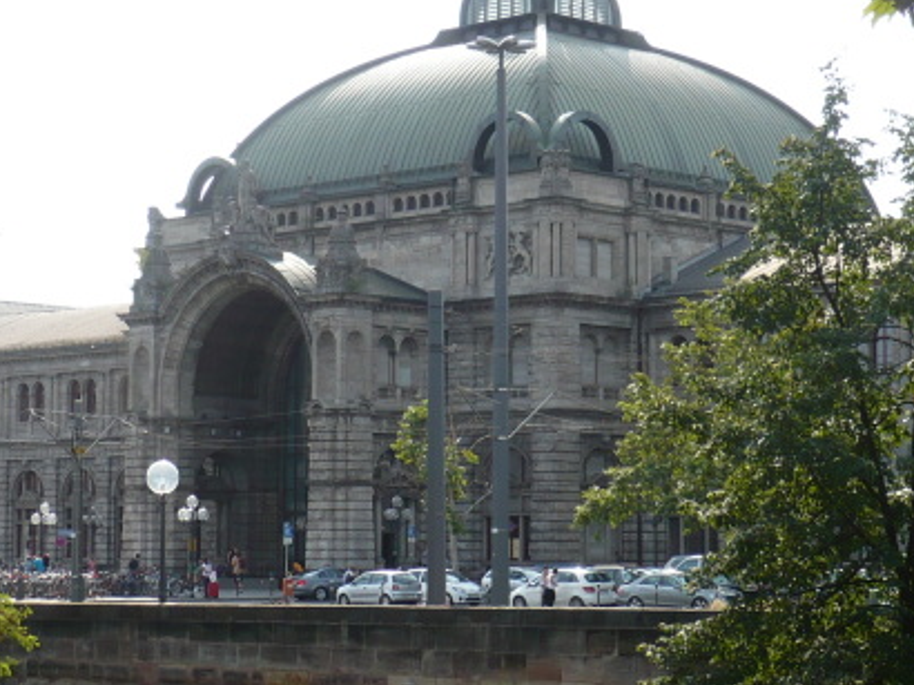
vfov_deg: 14.1
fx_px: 2771
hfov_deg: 18.7
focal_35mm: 105
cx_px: 401
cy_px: 300
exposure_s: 1/400
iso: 100
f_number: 3.8
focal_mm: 10.4
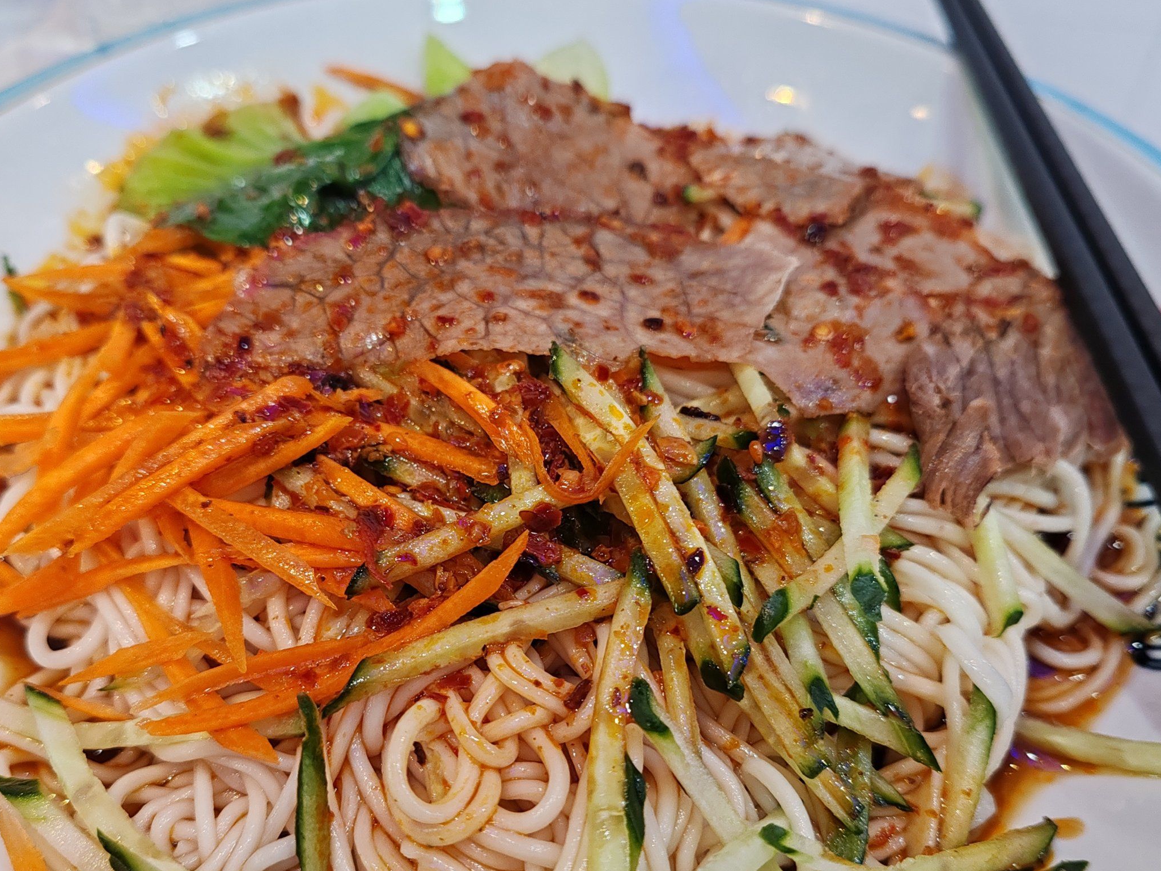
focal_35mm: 36
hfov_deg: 51.3
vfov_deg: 39.5
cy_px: 525
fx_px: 1207
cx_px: 522
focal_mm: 6.12
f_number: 1.9
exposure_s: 1/100
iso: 800
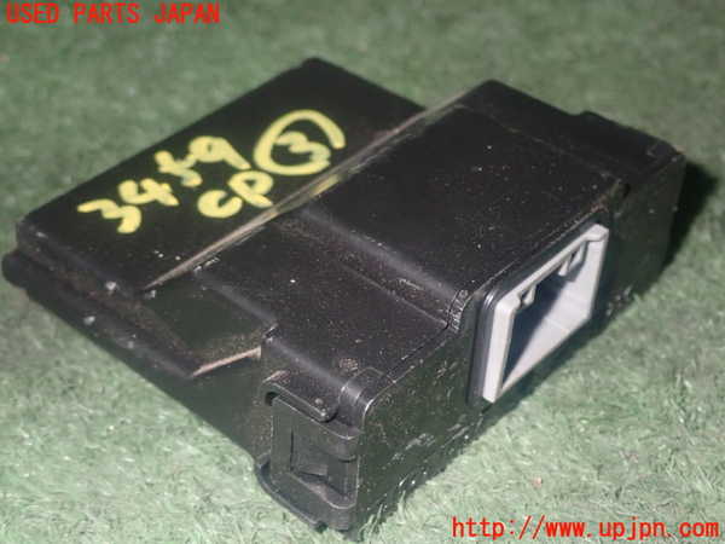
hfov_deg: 25.3
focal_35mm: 77
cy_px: 272
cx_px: 362
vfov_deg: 19.1
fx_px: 1613
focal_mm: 13.65
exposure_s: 1/80
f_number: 13
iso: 800
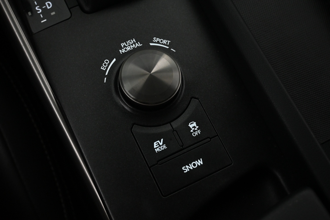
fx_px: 412
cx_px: 165
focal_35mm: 45
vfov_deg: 29.9
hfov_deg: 43.6
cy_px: 110
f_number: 4.8
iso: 2800
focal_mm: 30
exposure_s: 1/50
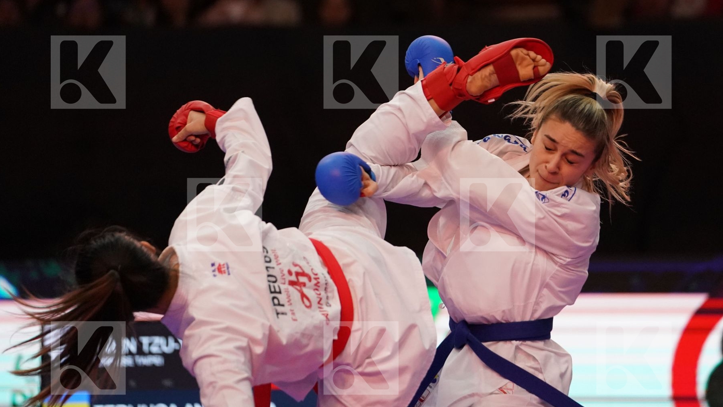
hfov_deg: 10.3
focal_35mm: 210
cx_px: 361
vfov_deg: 5.8
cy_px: 215
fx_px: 4026
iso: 5000
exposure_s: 1/1000
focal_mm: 200
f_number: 2.8
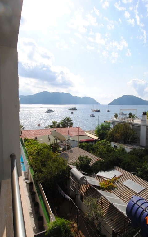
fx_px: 148
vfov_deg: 77.2
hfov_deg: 52.7
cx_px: 88
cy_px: 119
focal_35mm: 23
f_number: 10
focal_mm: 10
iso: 100
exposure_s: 1/200
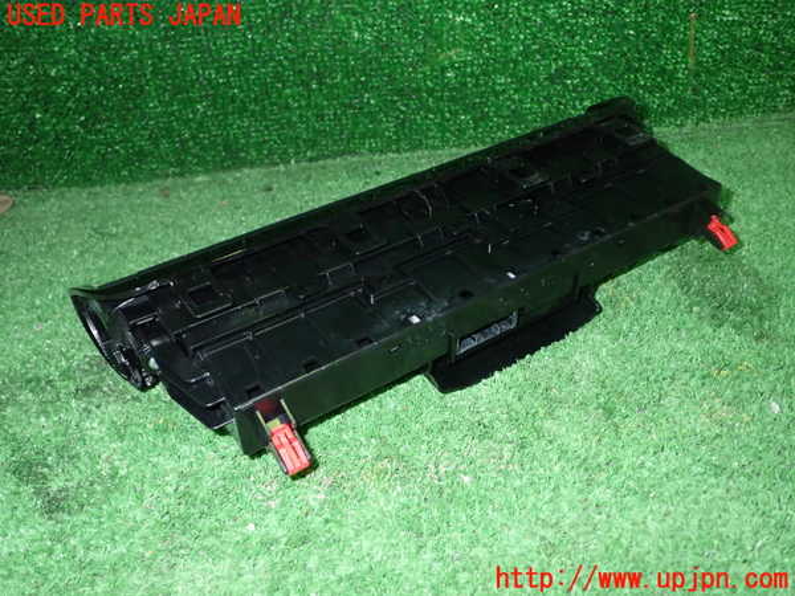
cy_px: 298
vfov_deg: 44.2
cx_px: 398
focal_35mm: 32
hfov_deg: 56.8
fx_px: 735
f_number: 7.1
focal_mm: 5.79
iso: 800
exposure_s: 1/30
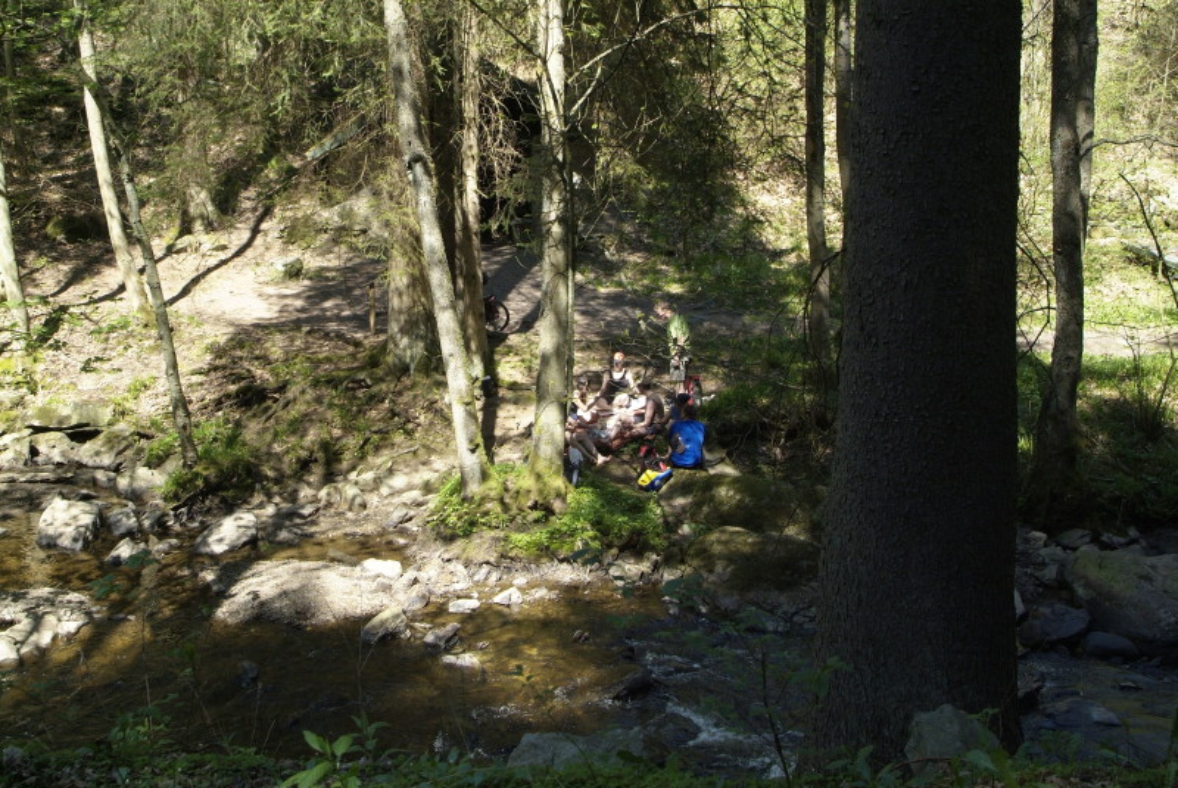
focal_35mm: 42
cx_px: 589
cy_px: 394
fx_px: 1376
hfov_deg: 46.4
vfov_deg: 32.0
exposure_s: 1/250
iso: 800
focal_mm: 28
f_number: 8
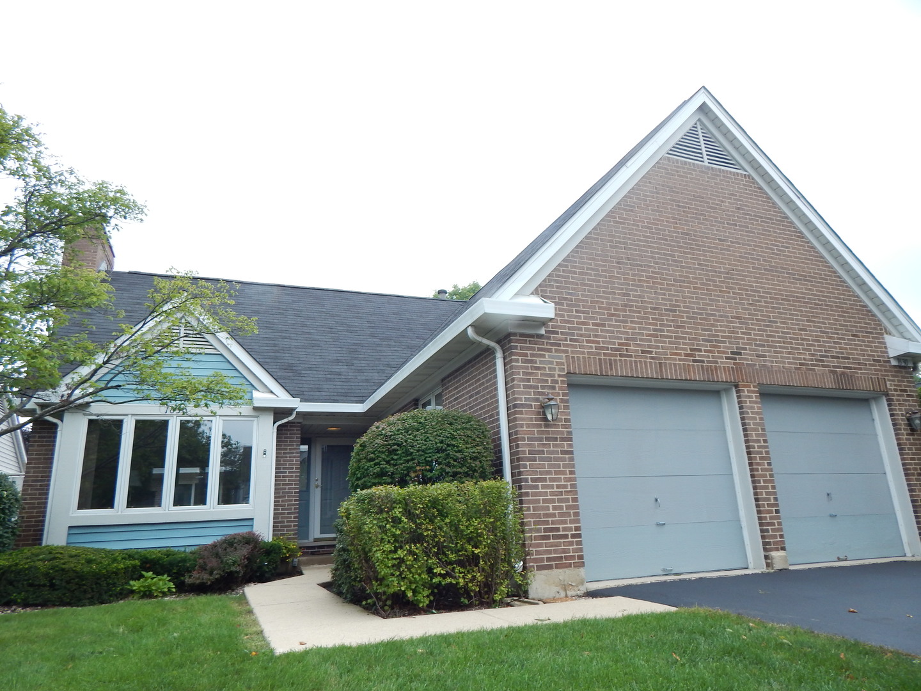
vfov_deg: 61.1
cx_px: 460
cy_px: 346
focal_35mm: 22
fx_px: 585
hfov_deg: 76.4
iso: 125
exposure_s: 1/500
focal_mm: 4
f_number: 3
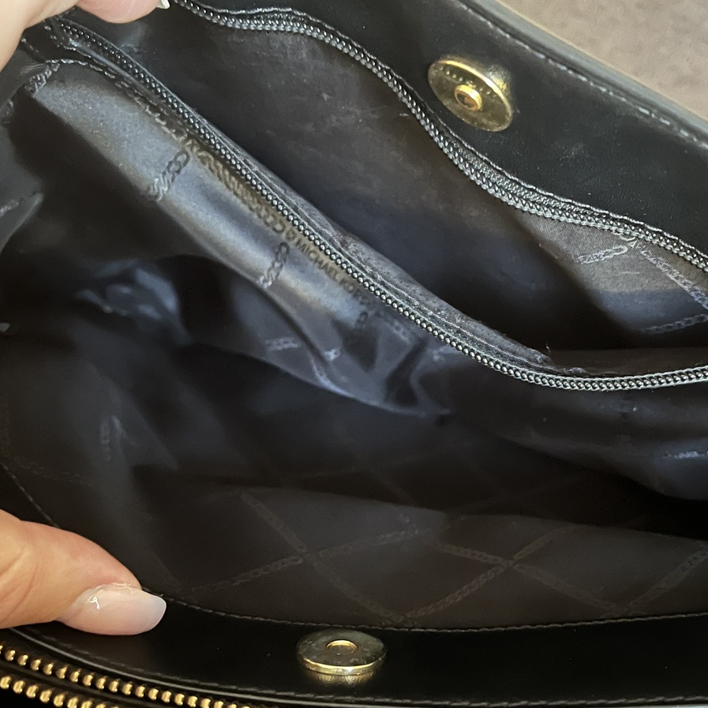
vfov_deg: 40.9
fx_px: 949
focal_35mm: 41
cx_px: 426
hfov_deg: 40.7
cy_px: 398
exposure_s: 1/5
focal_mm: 5.1
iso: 1000
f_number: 1.6
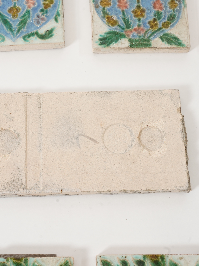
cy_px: 134
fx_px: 468
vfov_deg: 31.7
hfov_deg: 24.0
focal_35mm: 61
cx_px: 73
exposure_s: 1/125
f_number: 13
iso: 1250
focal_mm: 42
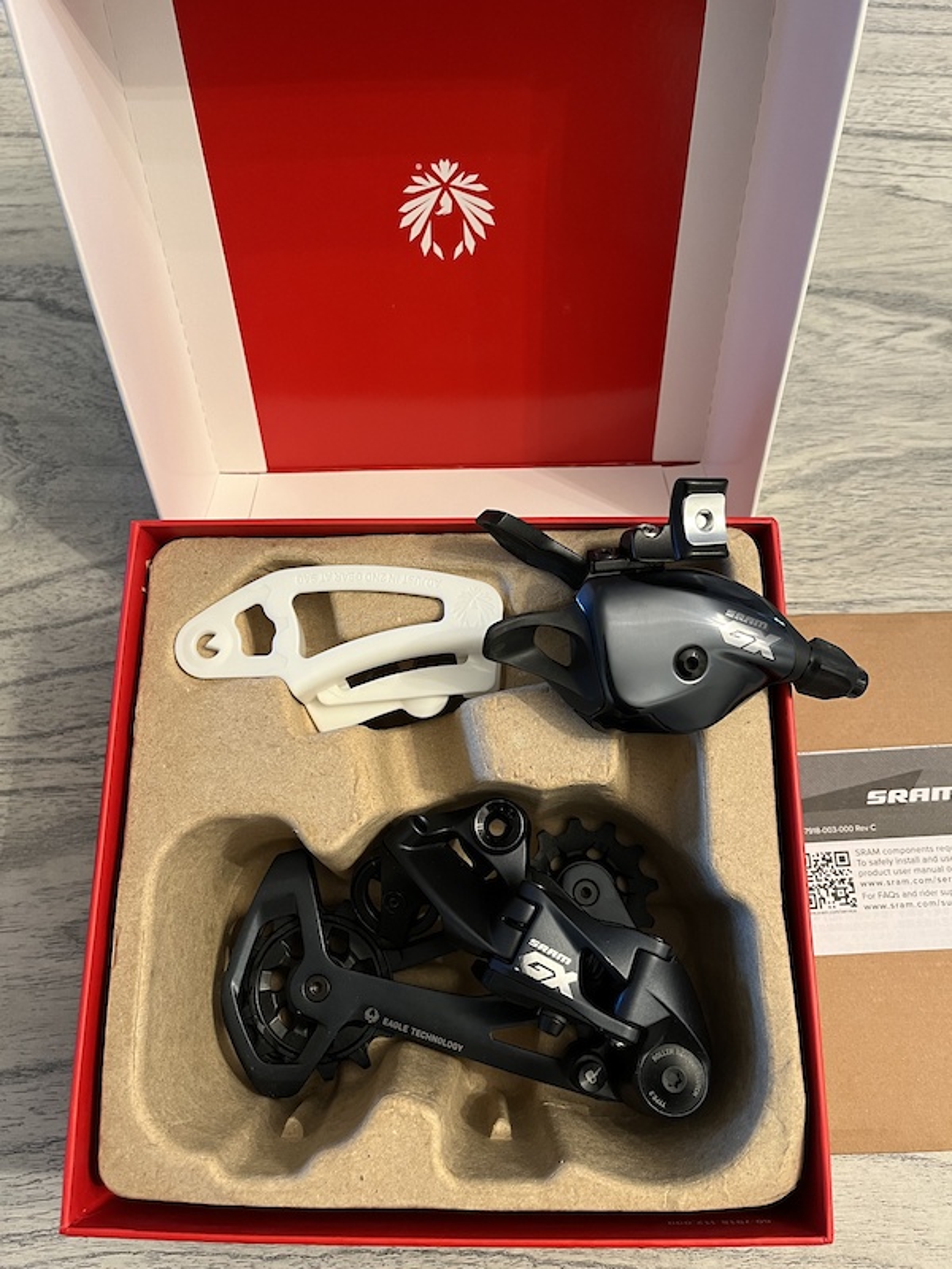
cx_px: 476
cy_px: 634
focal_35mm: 26
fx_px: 953
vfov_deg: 67.3
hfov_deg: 53.1
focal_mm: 5.1
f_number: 1.6
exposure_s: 1/60
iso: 250
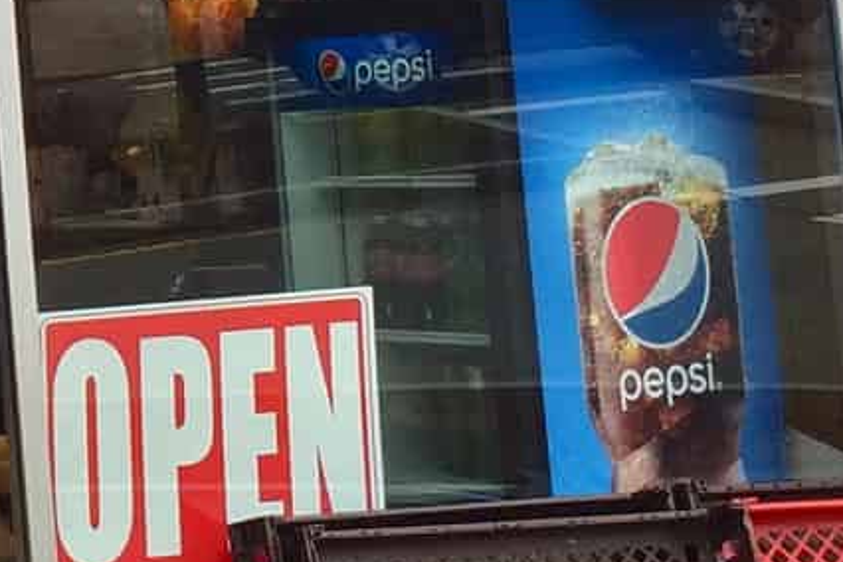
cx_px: -465
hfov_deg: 14.0
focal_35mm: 136
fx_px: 3184
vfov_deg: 9.8
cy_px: -267
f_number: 2.2
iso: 32
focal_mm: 4.15
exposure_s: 1/258
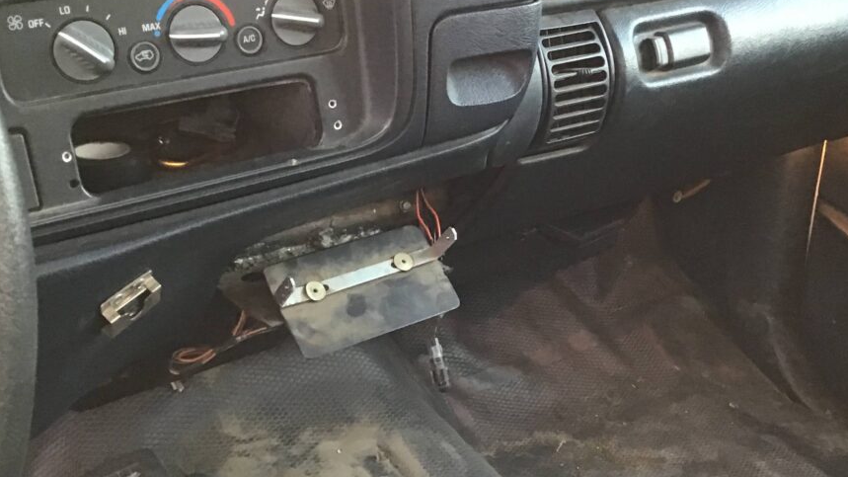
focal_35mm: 46
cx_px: 450
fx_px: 1034
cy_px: 231
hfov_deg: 44.6
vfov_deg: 26.0
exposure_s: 1/20
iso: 200
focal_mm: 3.3
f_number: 2.4
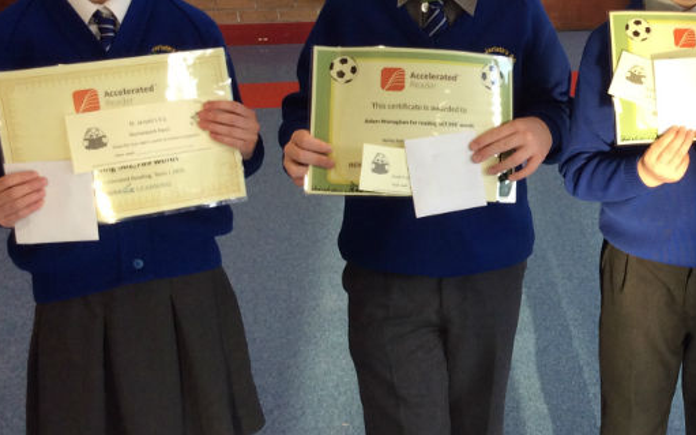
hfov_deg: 30.4
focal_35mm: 65
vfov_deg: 19.9
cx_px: 606
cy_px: 128
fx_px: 1233
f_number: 2.4
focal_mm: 3.3
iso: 50
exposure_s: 1/25
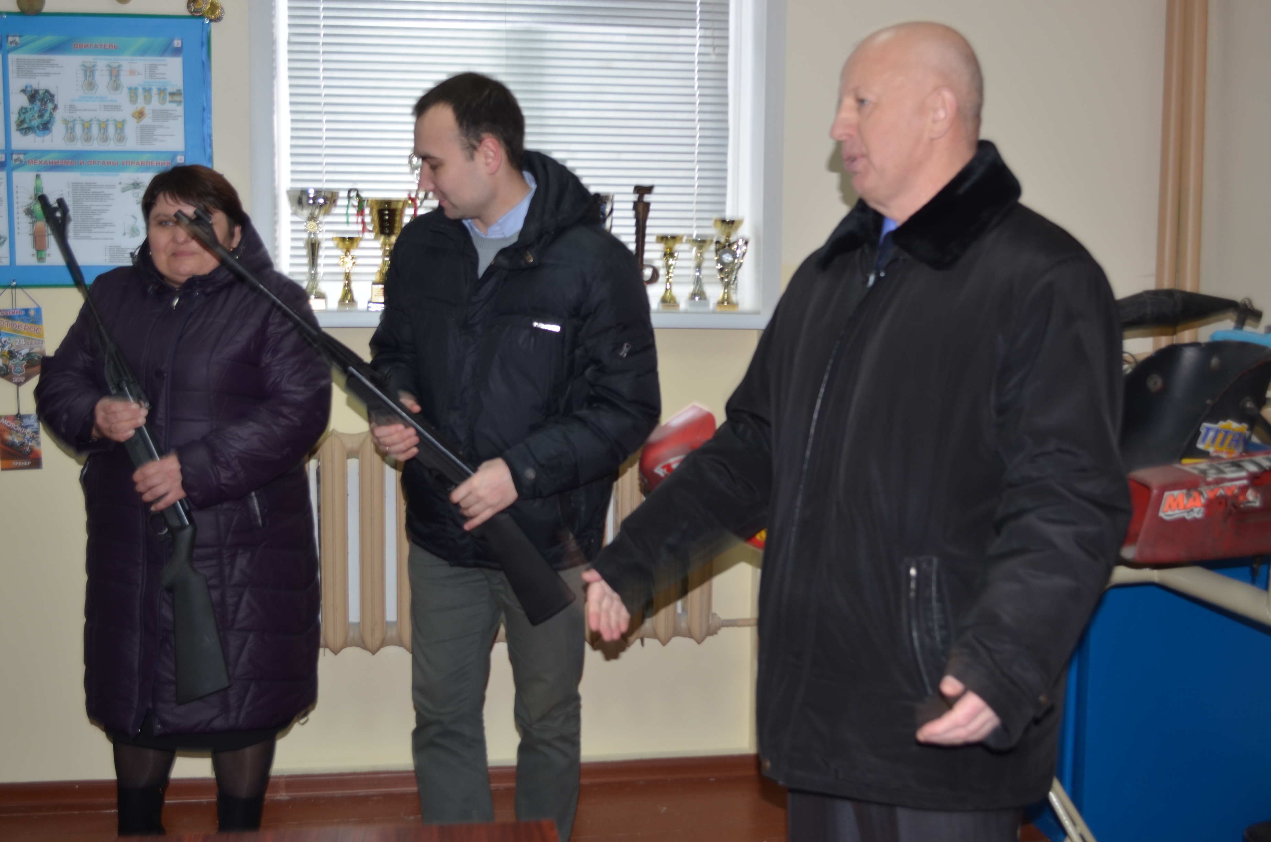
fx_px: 1480
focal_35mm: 42
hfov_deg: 46.5
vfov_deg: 31.8
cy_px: 421
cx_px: 636
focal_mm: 28
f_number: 5.6
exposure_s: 1/30
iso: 200
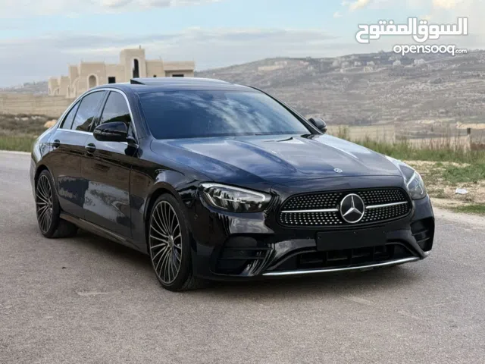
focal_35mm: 48
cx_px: 242
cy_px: 182
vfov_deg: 30.3
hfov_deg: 39.7
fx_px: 673
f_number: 1.78
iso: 64
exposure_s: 1/1000
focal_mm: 6.76
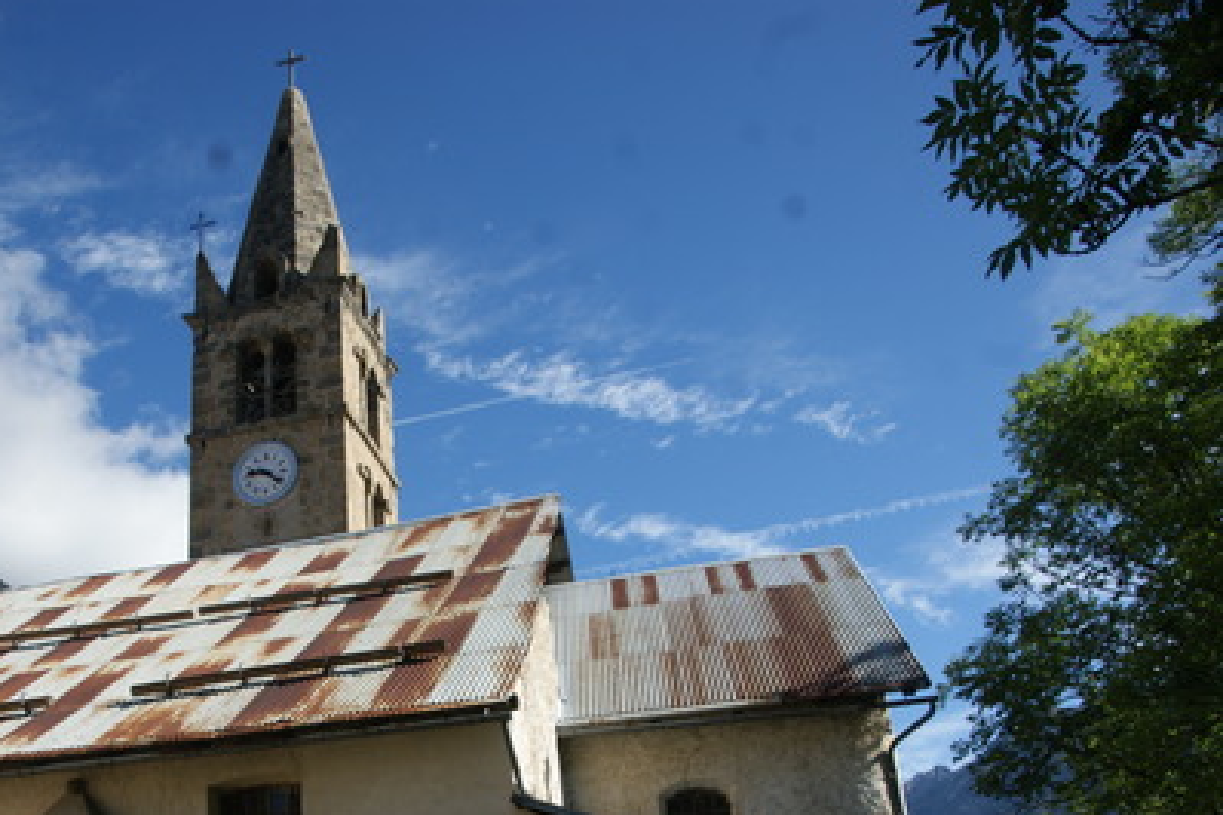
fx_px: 1155
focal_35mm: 34
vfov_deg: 38.6
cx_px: 464
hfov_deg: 55.2
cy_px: 510
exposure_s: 1/160
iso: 100
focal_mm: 18
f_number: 9
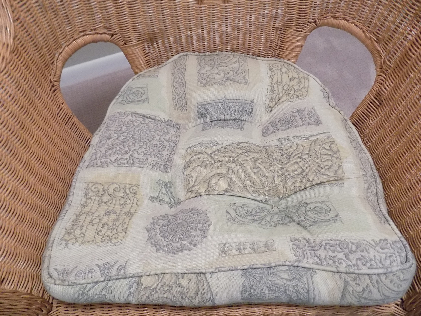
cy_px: 158
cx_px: 210
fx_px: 280
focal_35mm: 23
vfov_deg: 58.9
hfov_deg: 73.9
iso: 400
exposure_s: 1/8
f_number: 3.1
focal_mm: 4
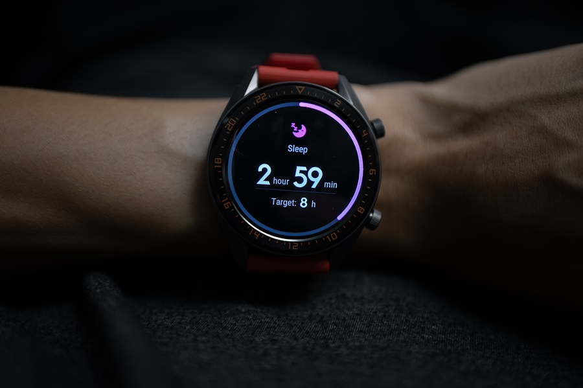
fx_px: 566
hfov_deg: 54.5
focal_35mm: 35
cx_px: 292
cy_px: 194
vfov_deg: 37.8
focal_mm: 35
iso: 280
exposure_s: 1/40
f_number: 1.8
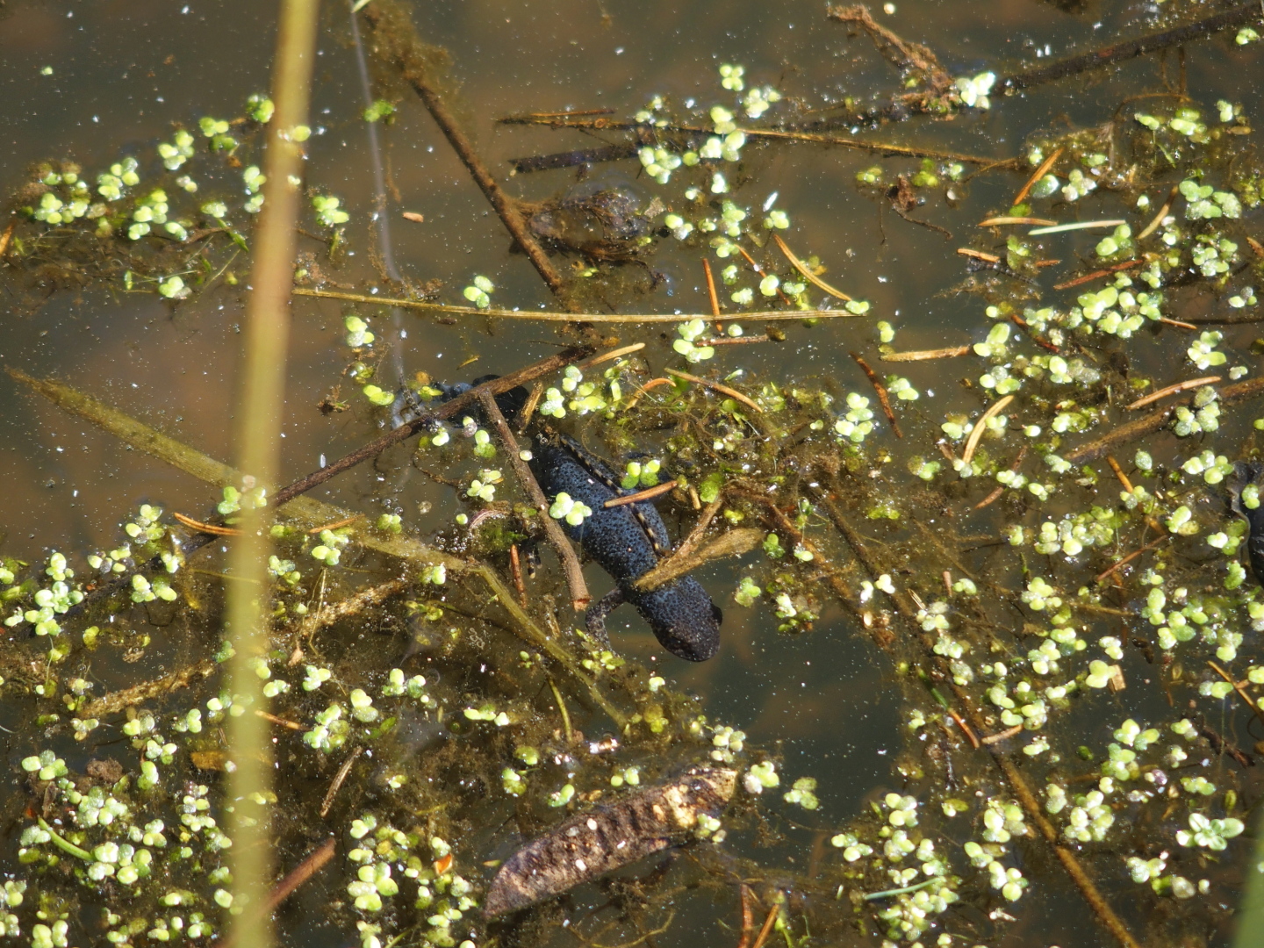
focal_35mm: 300
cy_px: 474
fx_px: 10954
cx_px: 632
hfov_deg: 6.6
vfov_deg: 5.0
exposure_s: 1/320
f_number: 2.8
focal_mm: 64.3
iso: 100
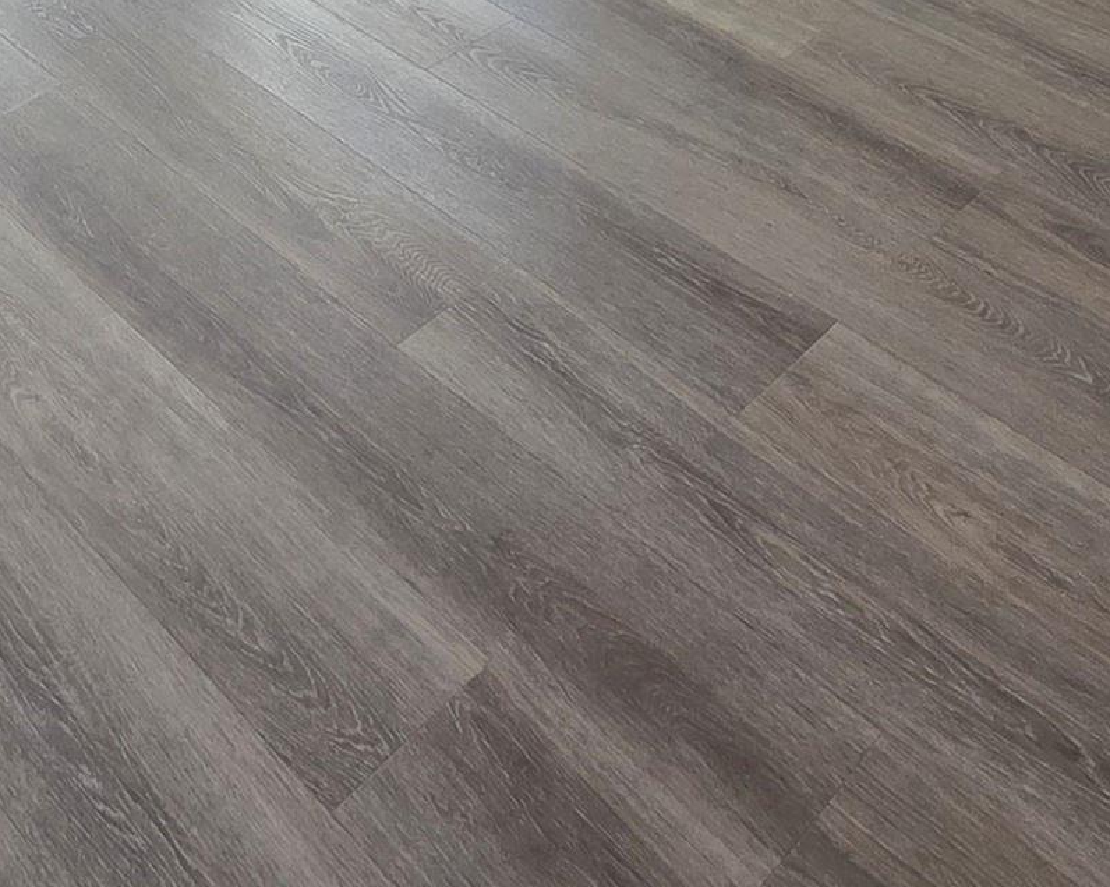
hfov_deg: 37.8
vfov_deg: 22.2
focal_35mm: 49
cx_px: 399
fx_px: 1609
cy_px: -608
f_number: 1.9
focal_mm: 2.2
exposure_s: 1/120
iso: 125
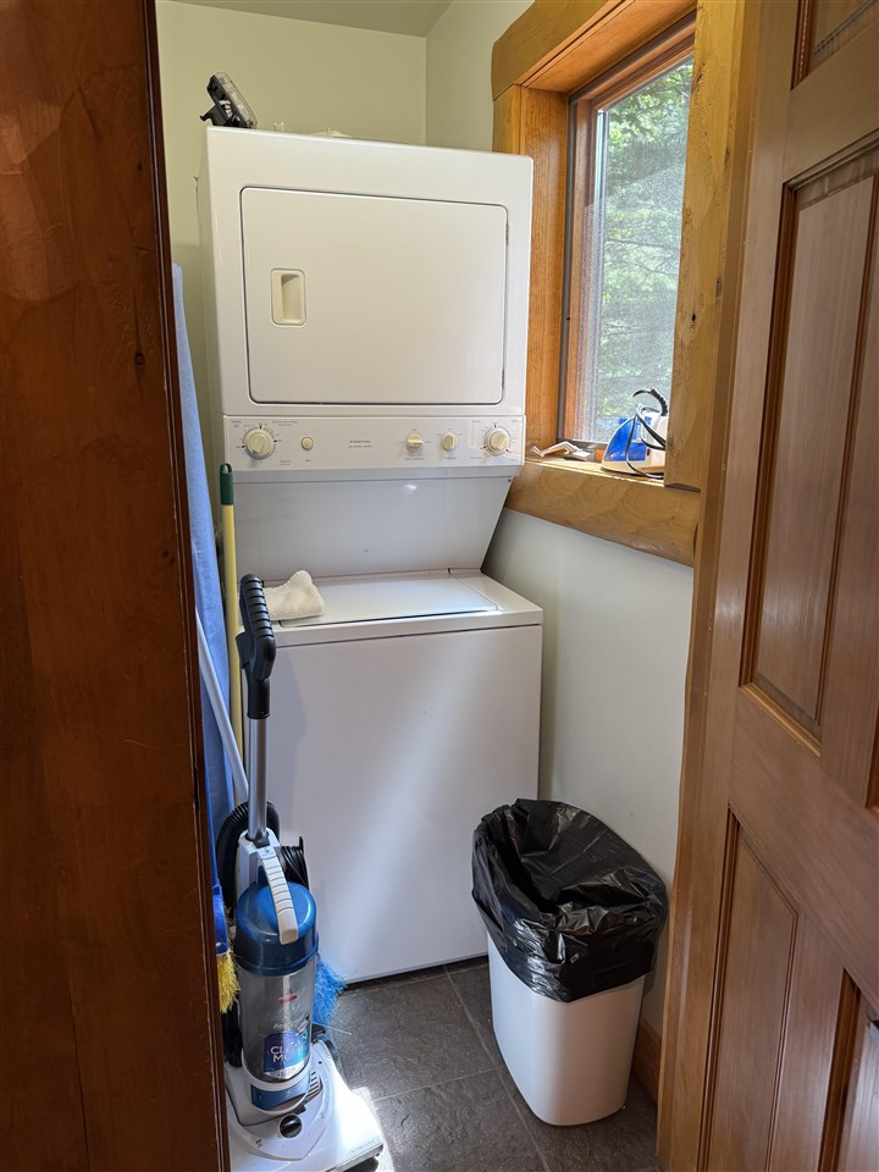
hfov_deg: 56.8
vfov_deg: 71.6
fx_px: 813
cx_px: 440
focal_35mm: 24
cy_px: 586
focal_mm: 6.76
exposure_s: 1/120
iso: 160
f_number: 1.78
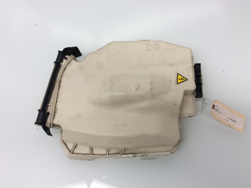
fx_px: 232
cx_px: 126
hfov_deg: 56.9
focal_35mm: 32
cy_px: 94
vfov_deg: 44.1
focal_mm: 3.3
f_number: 2.4
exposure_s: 1/60
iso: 40
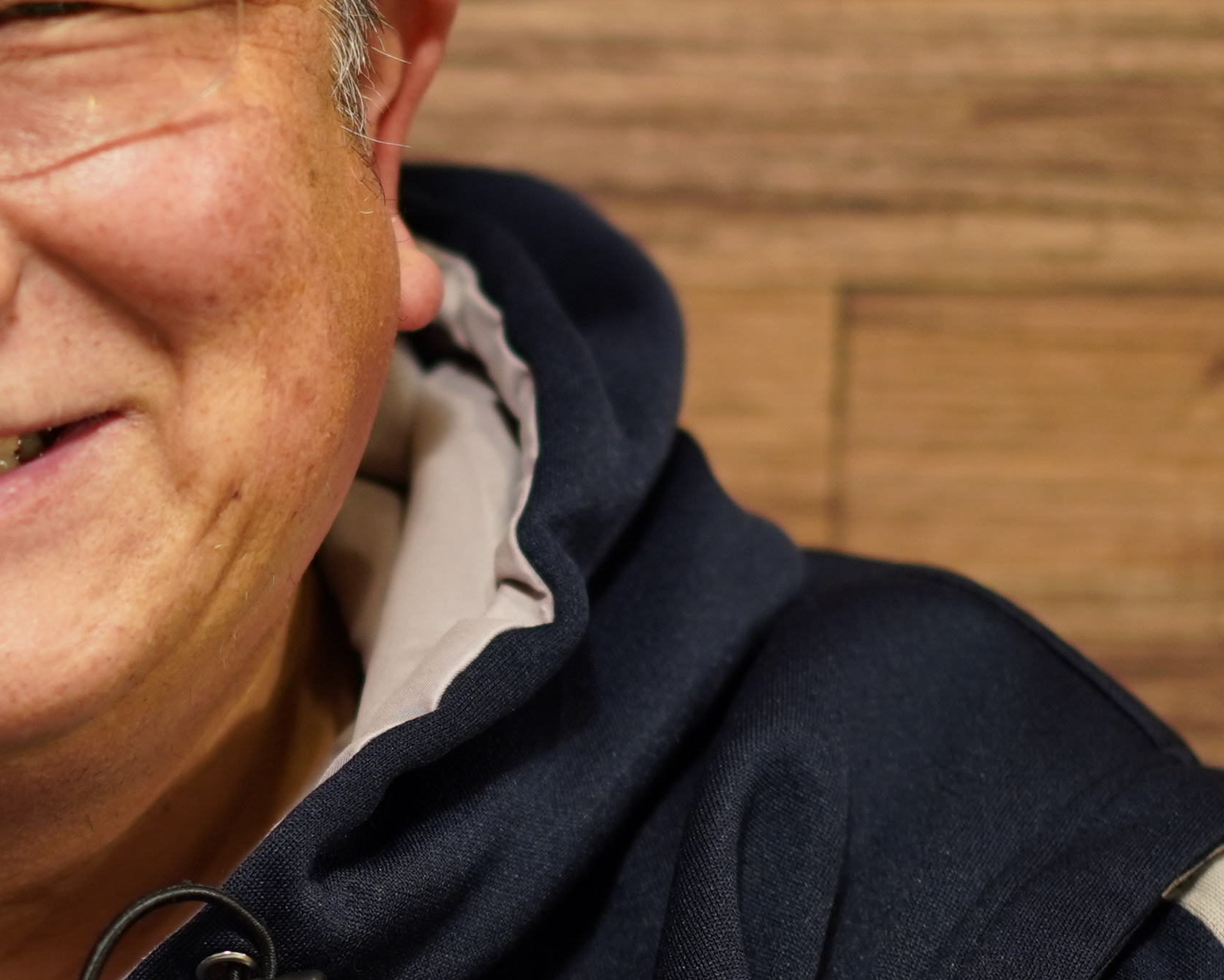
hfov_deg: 10.4
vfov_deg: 8.4
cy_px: 461
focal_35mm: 183
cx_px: -107
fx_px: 6630
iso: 400
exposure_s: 1/50
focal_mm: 55
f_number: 1.8
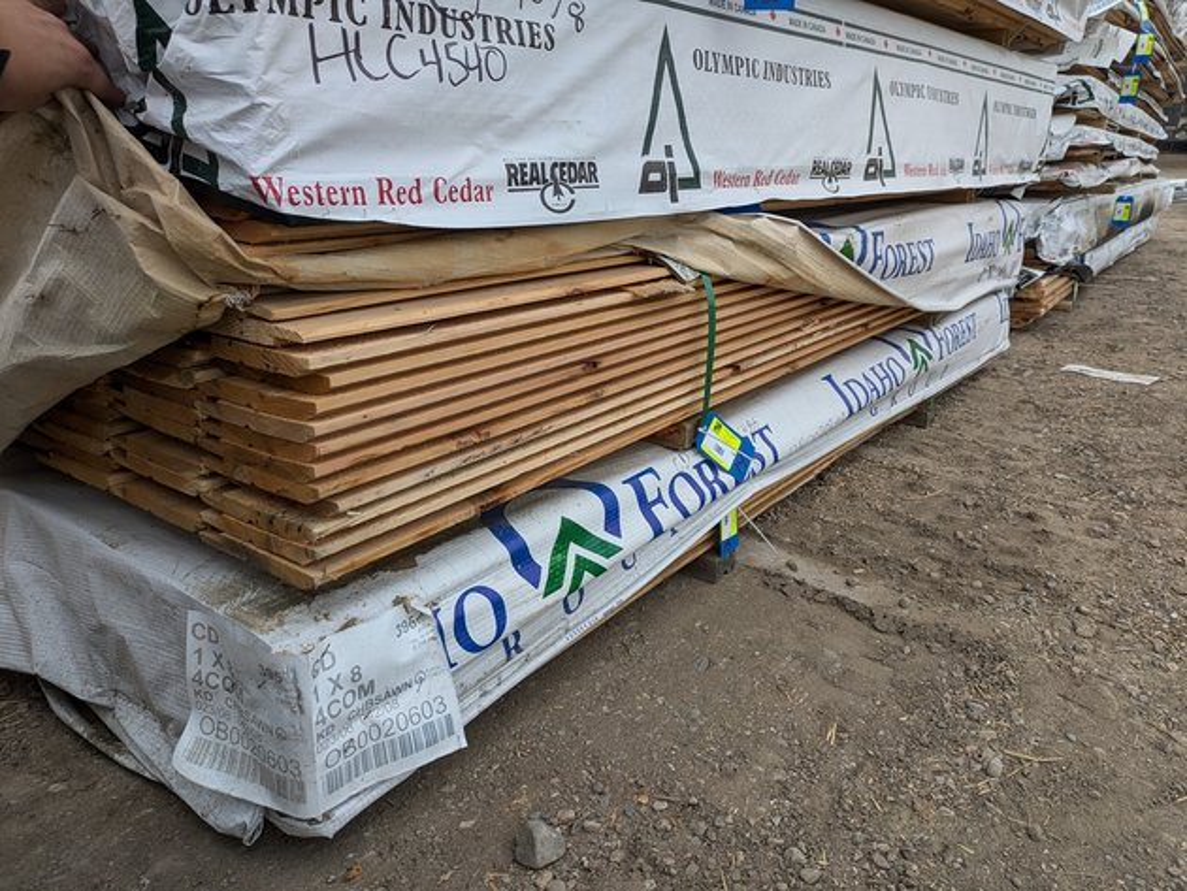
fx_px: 858
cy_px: 446
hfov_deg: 69.4
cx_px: 594
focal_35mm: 25
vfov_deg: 54.9
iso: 44
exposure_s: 1/317
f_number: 1.89
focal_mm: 5.43
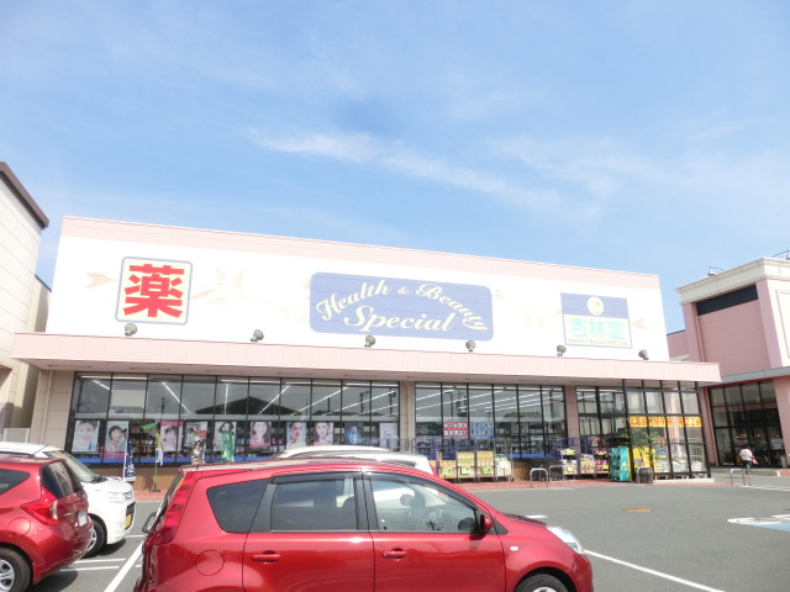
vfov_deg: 56.8
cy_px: 296
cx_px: 395
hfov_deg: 71.6
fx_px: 548
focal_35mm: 24
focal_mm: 4.24
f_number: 3
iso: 80
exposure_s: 1/1000
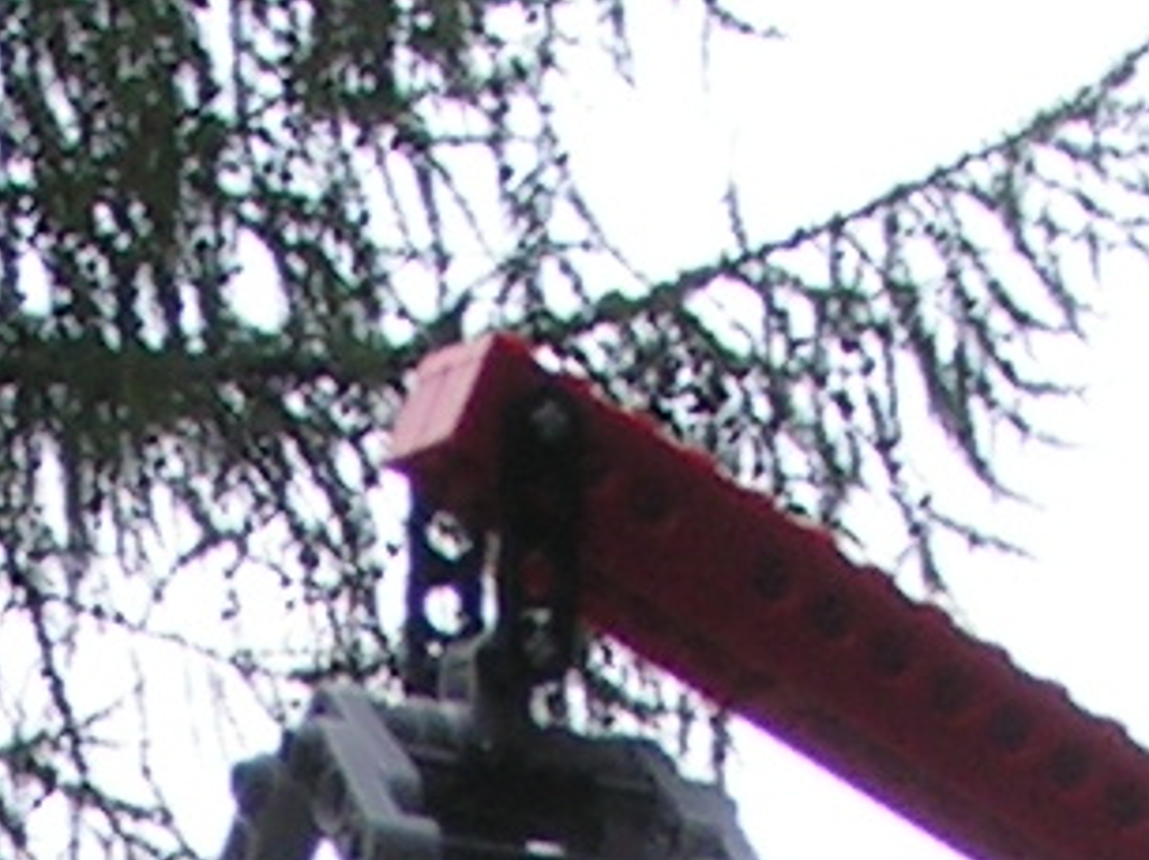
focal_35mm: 288
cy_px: 2869
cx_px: -11
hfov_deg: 6.9
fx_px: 9552
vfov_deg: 4.8
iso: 50
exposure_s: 1/125
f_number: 5.6
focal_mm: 6.6
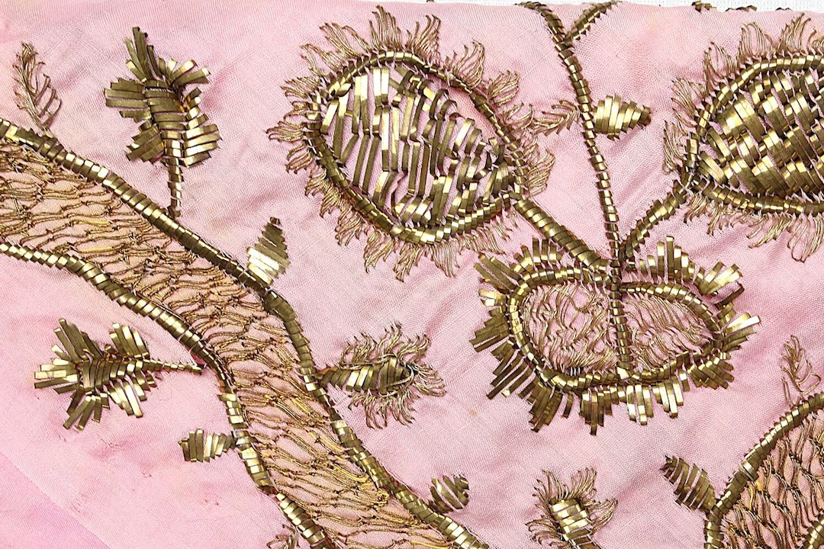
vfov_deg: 46.4
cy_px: 274
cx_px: 412
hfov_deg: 65.5
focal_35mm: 28
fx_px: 641
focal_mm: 10.4
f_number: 5
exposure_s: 1/100
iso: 125
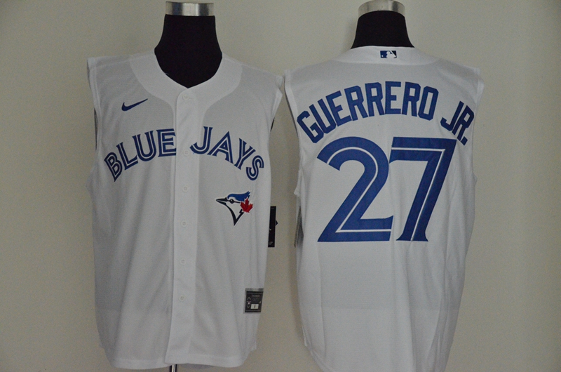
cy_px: 186
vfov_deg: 18.1
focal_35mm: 75
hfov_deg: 27.0
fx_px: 1166
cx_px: 280
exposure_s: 1/100
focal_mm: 50
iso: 4000
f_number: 4.8
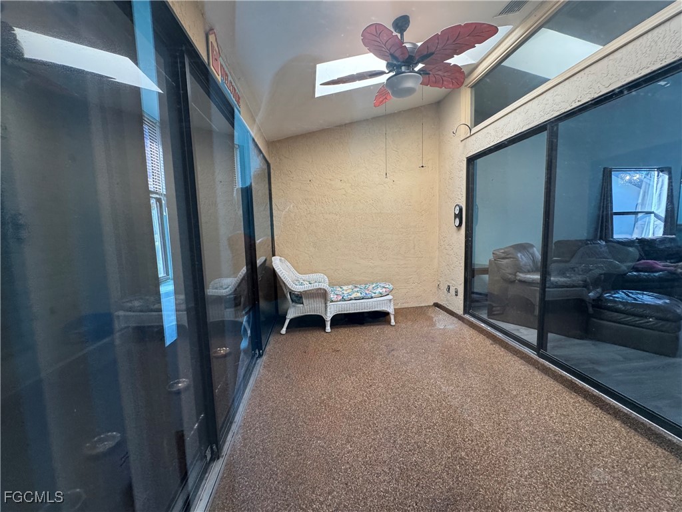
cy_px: 256
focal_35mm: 14
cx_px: 341
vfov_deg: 85.7
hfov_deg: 102.1
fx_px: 276
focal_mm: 2.22
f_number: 2.2
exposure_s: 1/120
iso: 250
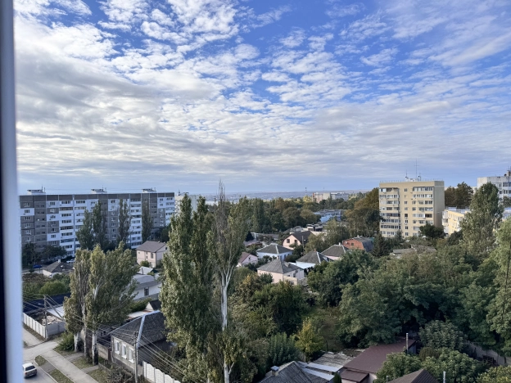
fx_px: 354
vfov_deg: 56.8
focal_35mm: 24
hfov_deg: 71.6
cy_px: 192
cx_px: 256
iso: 80
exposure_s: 1/4049
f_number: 1.78
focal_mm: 6.76
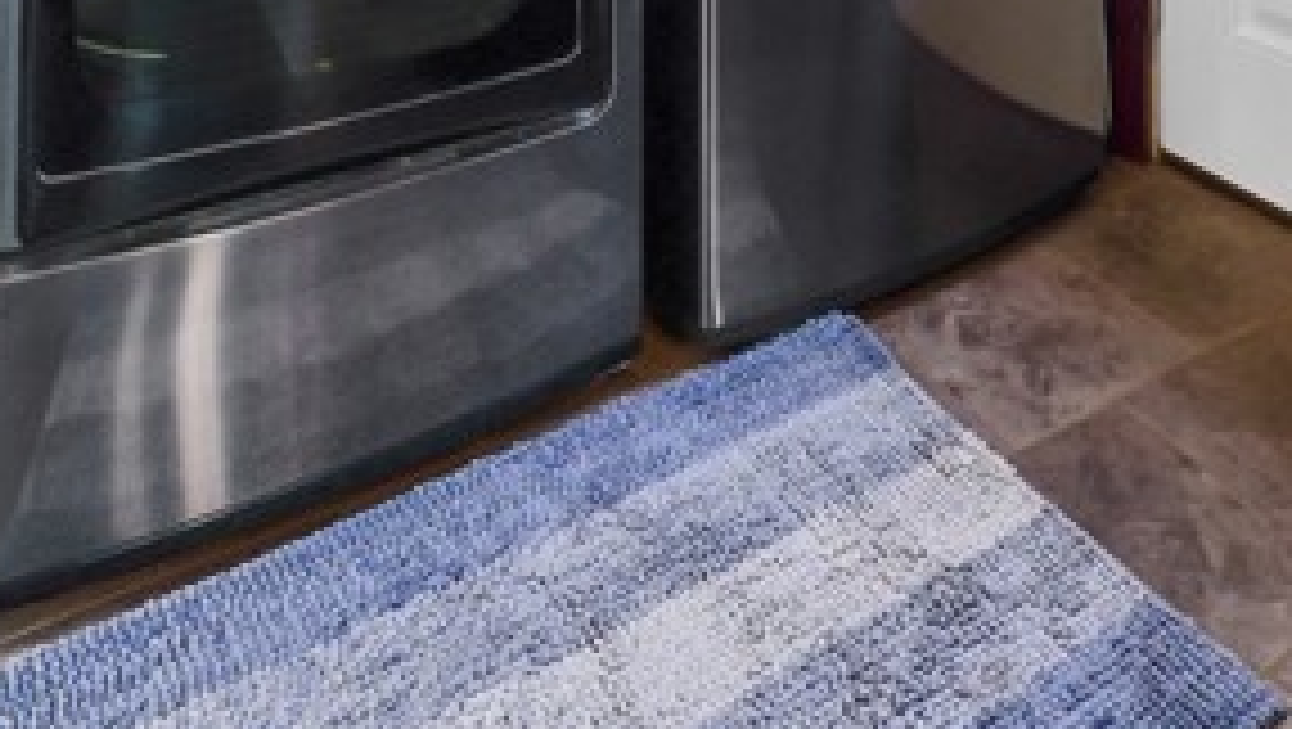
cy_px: -504
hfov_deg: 56.3
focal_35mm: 35
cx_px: 759
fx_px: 1200
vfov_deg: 23.0
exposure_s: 1/10
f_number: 8
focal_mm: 15
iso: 320
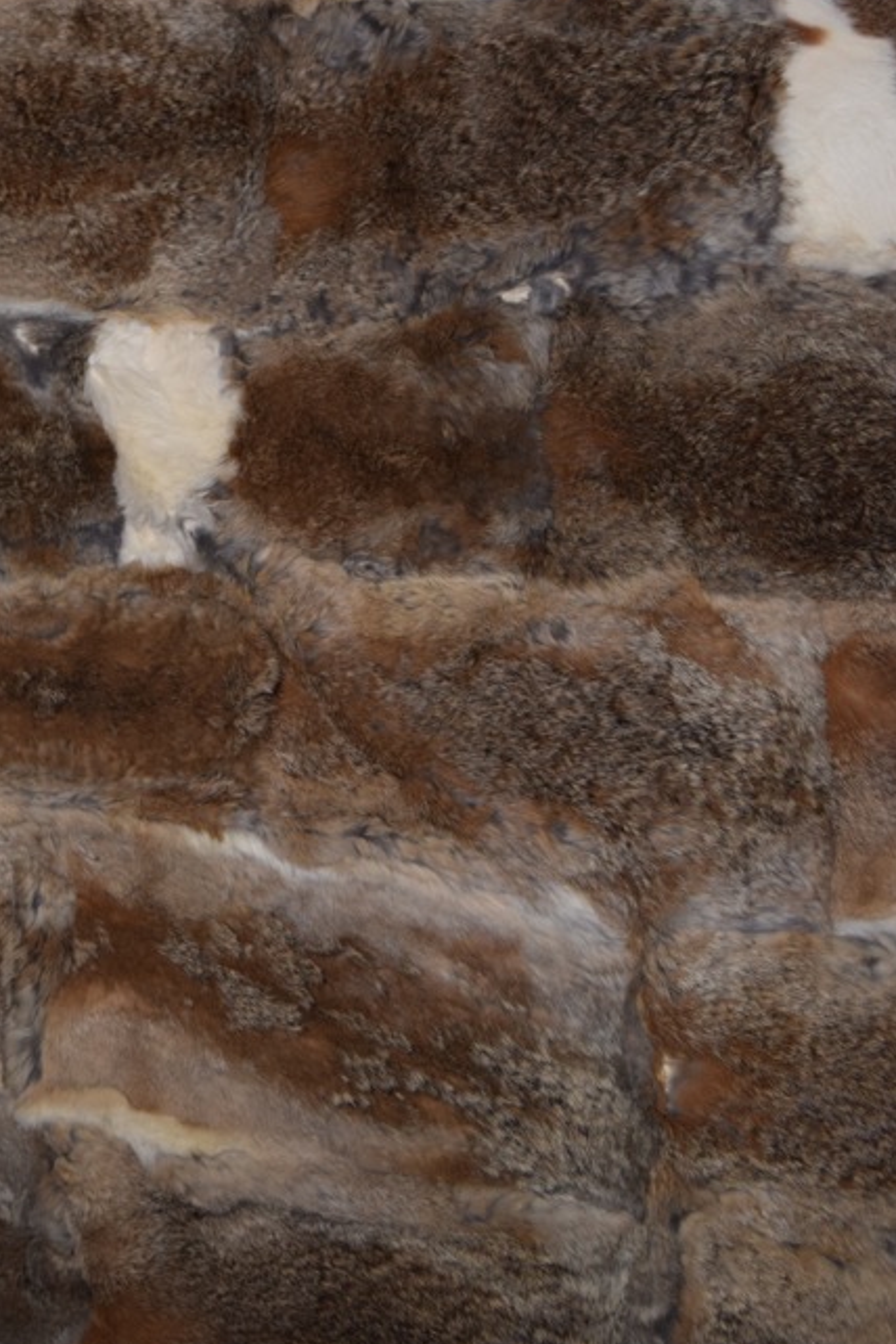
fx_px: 2530
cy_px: 446
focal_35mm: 68
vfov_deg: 29.5
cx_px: 212
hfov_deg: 19.9
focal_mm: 29
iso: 800
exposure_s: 1/60
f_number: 4.2
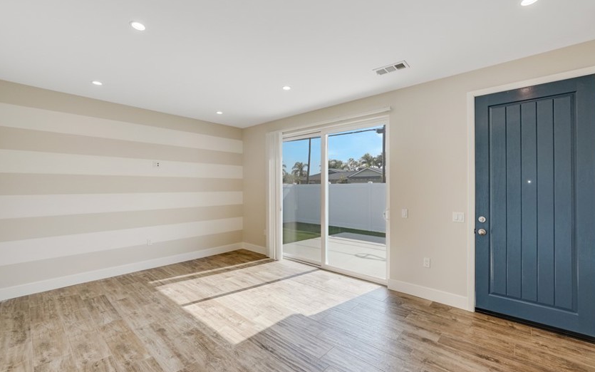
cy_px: 187
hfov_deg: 101.5
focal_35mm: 15
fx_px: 243
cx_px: 294
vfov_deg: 74.8
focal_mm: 12
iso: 1250
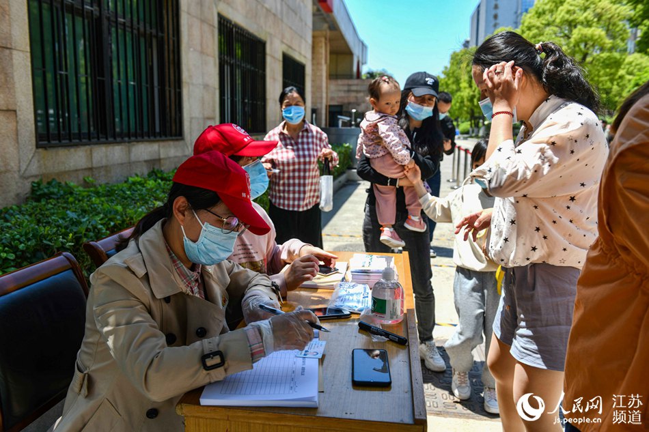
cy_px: 216
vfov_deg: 42.3
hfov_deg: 60.3
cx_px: 324
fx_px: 559
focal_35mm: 31
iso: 31
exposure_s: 1/125
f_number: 5
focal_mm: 31
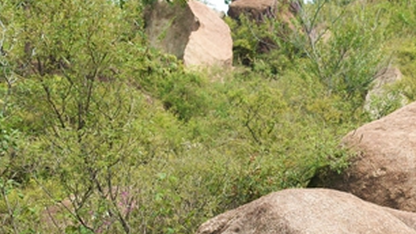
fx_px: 1147
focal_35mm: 104
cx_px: 397
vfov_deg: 11.5
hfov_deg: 20.0
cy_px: 242
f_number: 8
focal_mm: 38
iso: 800
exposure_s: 1/800
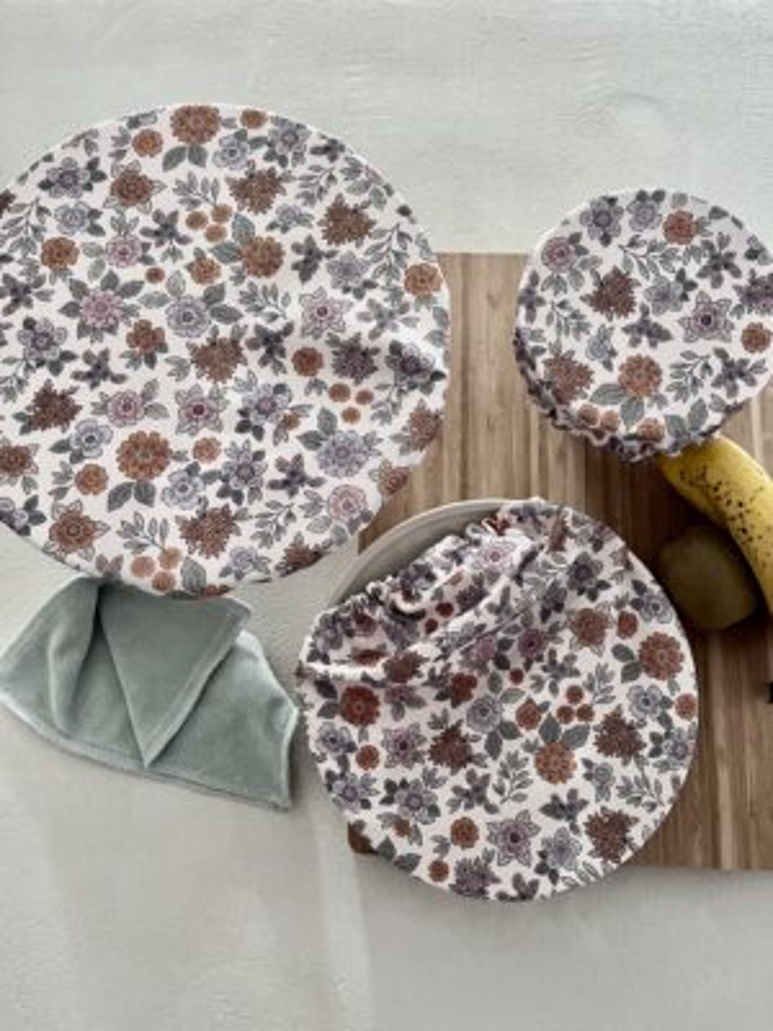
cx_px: 386
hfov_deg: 53.1
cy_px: 516
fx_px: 774
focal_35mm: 26
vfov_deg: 67.3
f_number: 1.6
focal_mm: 5.1
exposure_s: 1/46
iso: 500
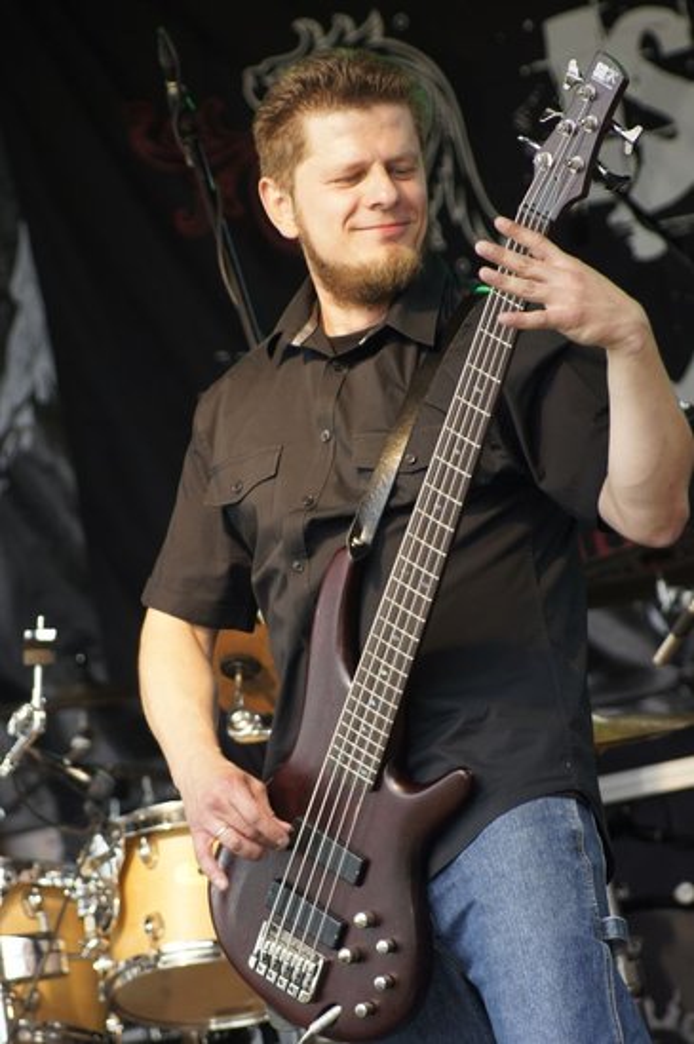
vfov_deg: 9.2
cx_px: 347
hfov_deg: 6.1
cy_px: 522
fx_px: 6518
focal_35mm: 225
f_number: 5.6
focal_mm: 150
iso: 200
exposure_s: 1/160
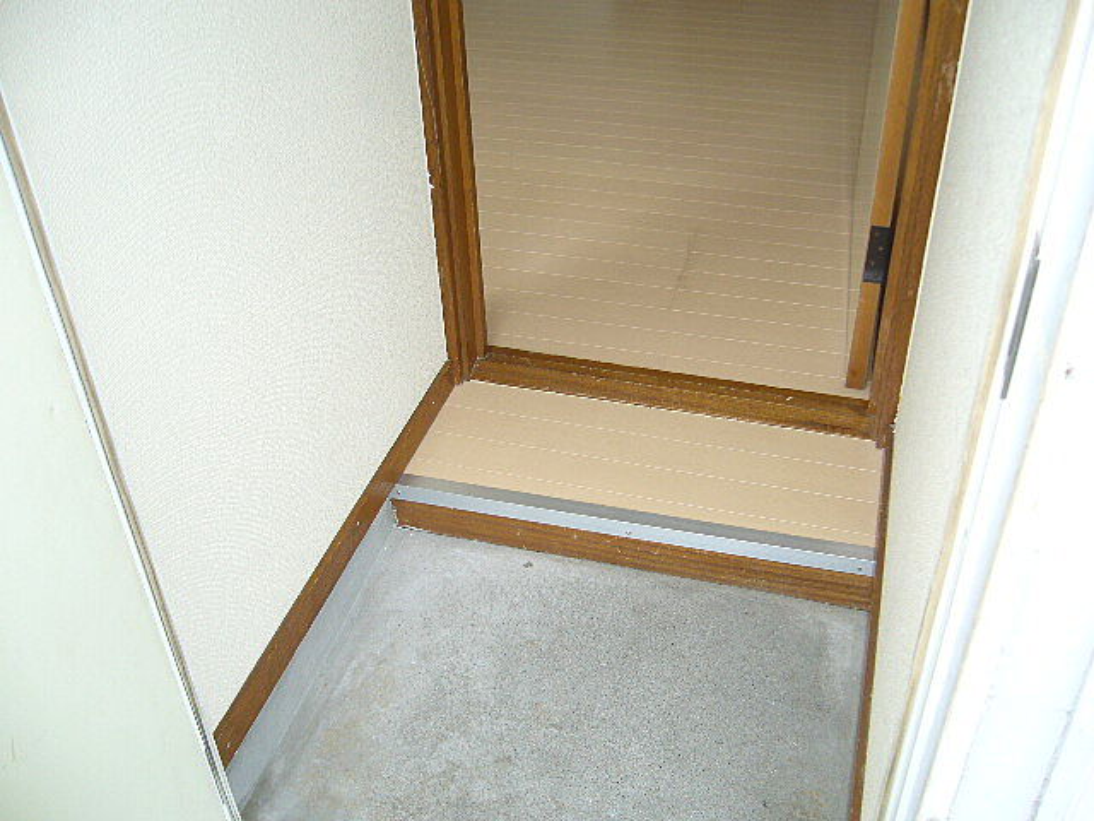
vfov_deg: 40.7
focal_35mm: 35
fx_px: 1106
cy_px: 410
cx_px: 547
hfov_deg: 52.6
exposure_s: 1/30
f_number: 2.8
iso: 80
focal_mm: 5.8
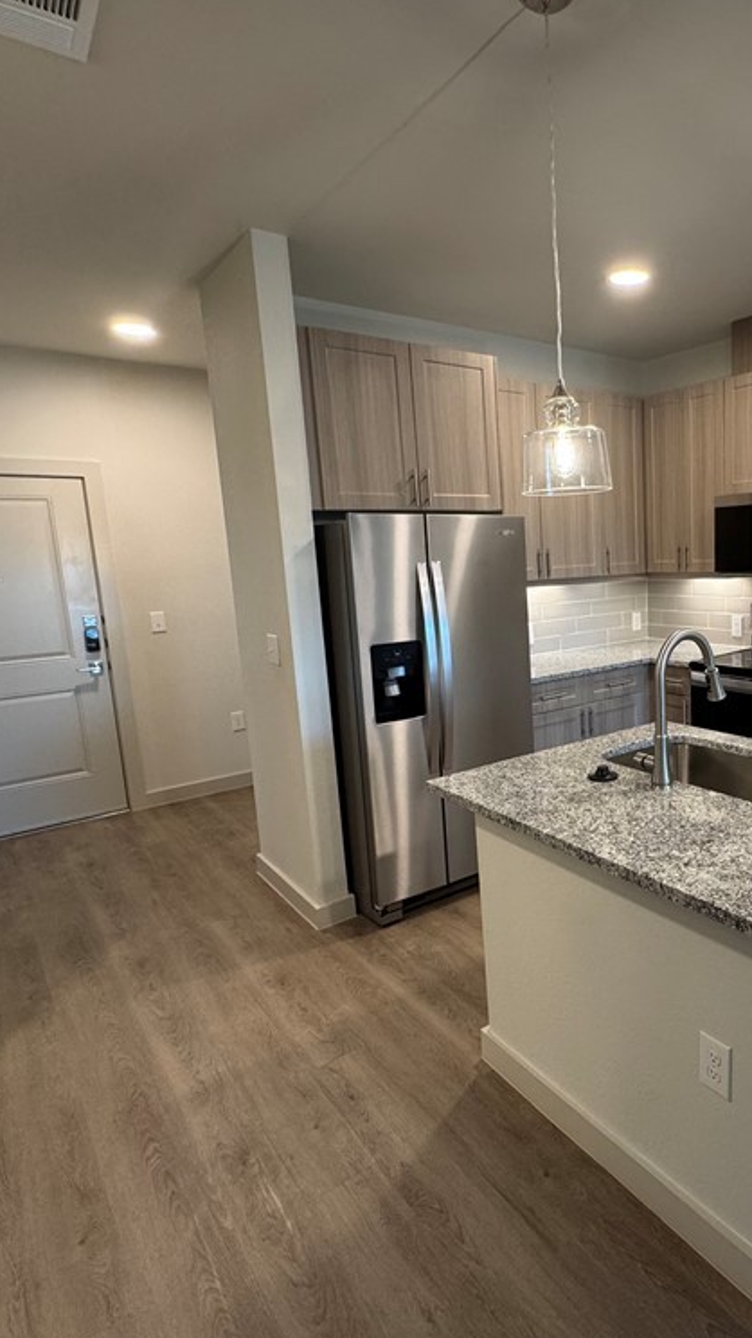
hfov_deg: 50.5
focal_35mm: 21
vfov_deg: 83.9
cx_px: 594
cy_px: 669
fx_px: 745
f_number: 2.2
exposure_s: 1/60
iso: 250
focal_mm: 2.22
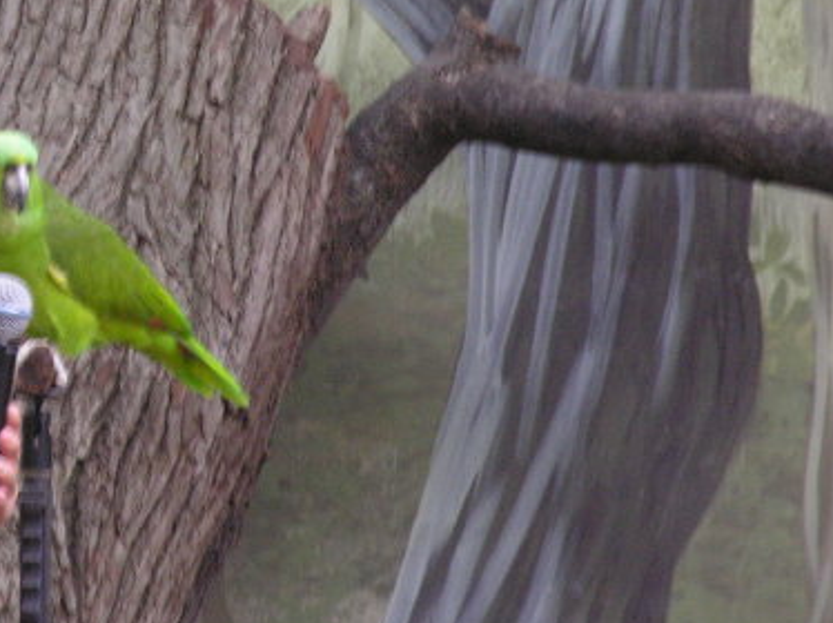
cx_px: -140
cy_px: 140
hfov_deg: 2.6
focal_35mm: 768
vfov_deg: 1.9
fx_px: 18469
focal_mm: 83
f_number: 5
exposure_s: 1/28.1
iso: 200
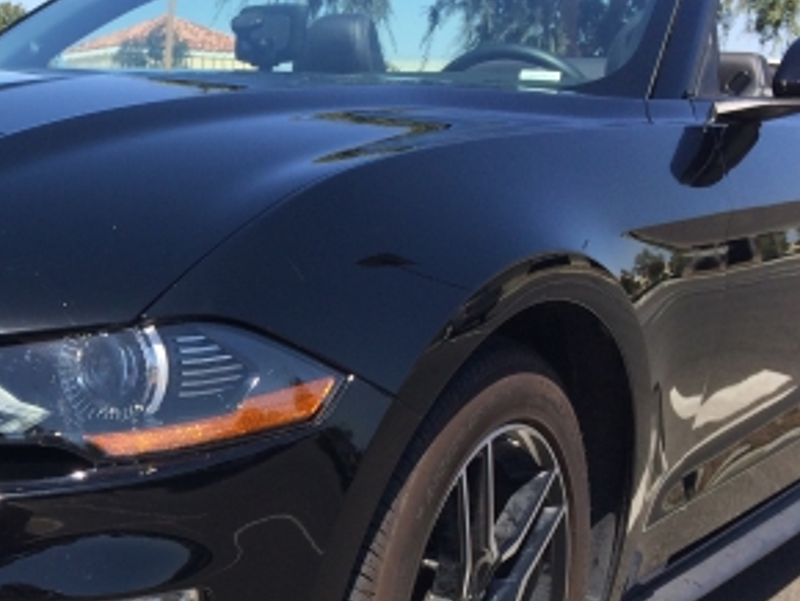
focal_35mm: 64
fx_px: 1480
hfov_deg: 28.4
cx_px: 0
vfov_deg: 22.7
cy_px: 477
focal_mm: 4.15
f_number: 2.2
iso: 32
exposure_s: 1/1140
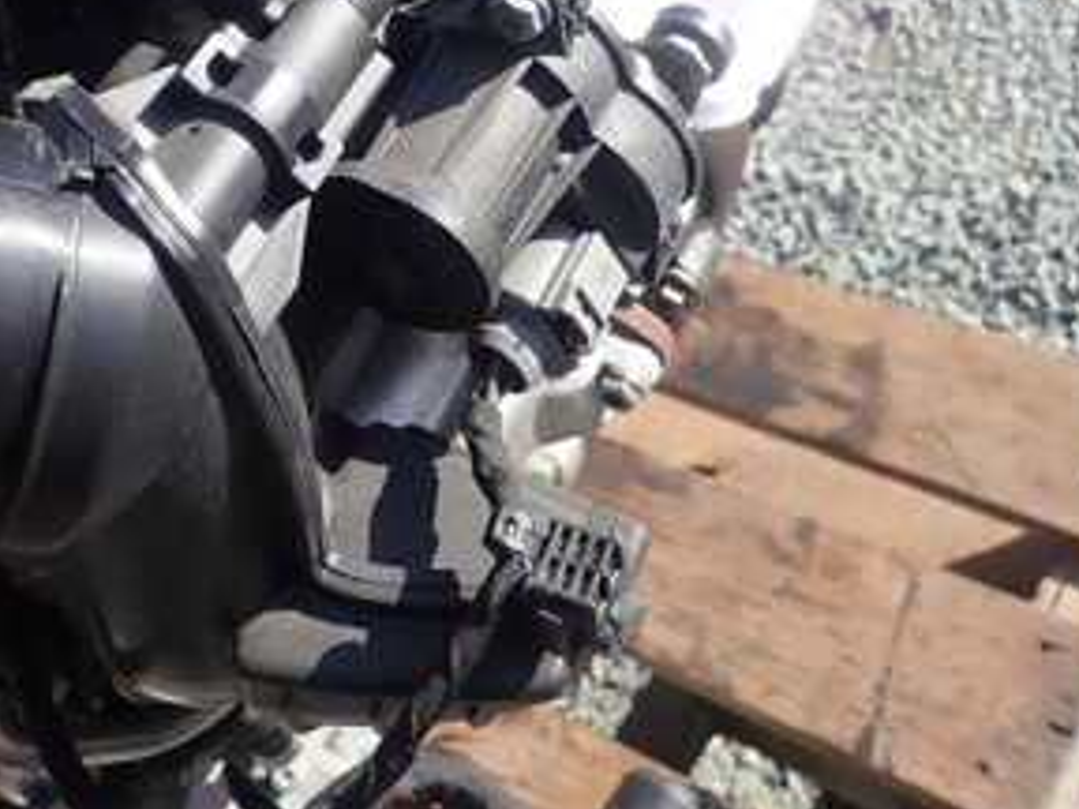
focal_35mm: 52
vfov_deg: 27.3
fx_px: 1621
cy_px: 131
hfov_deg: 35.6
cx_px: 217
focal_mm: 4.5
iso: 100
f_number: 2.8
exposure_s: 1/640
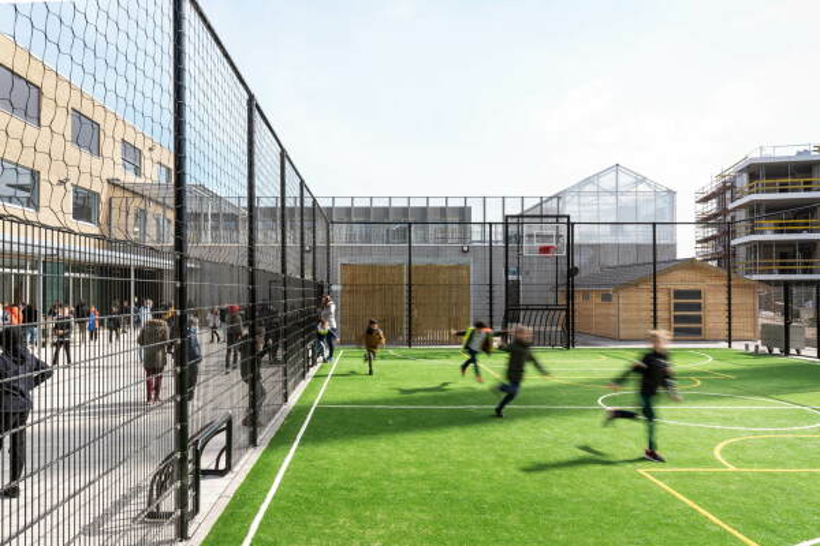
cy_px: 273
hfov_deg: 71.5
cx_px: 410
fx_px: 569
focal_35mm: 25
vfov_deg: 51.3
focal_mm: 25
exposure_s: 1/25
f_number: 14
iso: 50
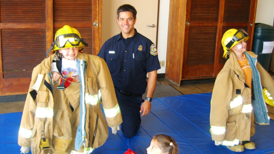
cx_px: 136
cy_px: 83
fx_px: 305
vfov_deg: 28.4
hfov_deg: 48.3
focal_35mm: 42
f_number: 2.8
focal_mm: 7.9
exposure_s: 1/60
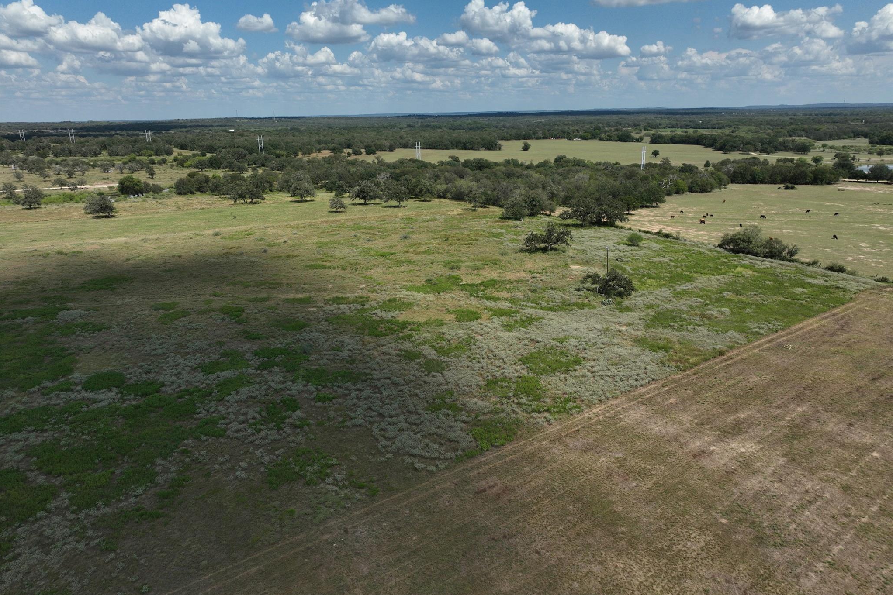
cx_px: 446
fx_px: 620
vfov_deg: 51.3
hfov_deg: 71.5
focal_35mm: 25
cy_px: 299
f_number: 2.8
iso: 100
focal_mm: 12.29
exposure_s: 1/3200
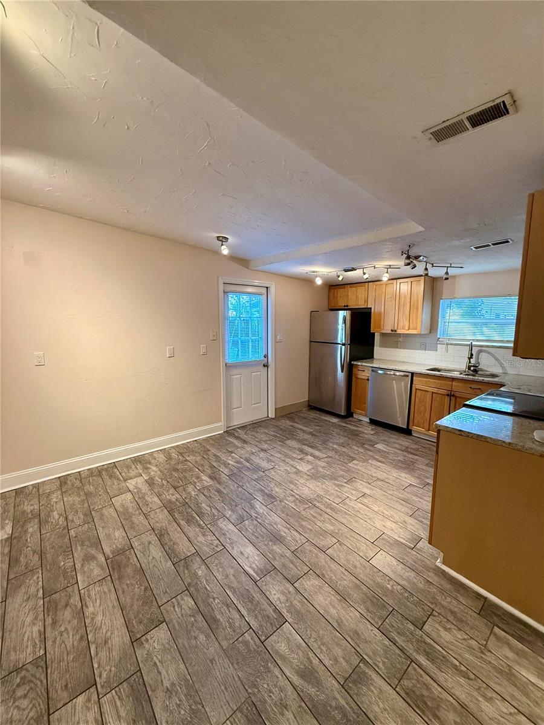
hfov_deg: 85.7
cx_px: 272
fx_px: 293
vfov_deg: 102.1
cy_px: 362
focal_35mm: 14
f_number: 2.2
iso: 320
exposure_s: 1/120
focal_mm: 2.22
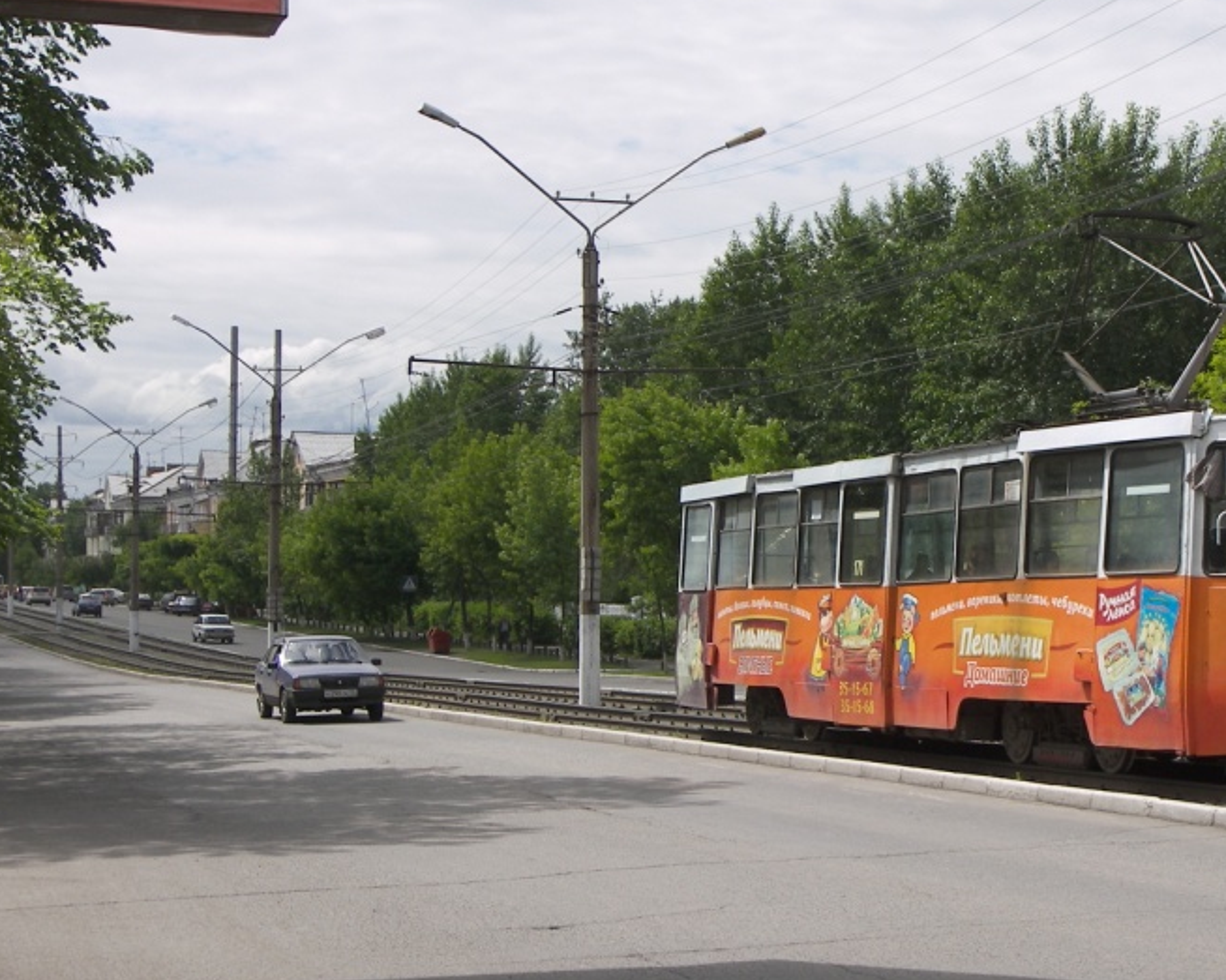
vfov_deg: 19.7
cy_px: 482
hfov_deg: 24.2
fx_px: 2830
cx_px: 919
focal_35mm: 78
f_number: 3.6
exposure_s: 1/800
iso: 50
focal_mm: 10.7
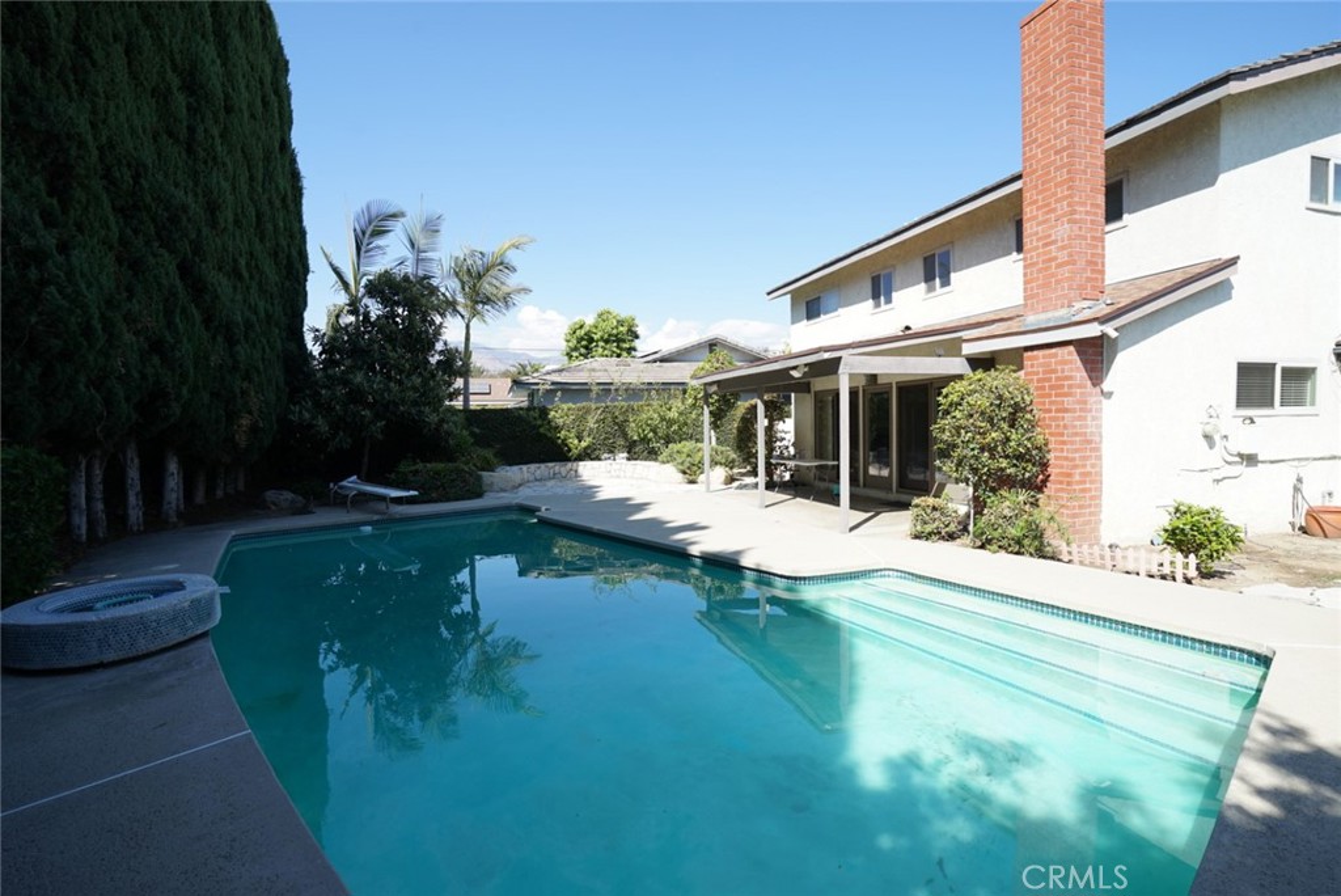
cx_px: 670
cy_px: 448
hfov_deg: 96.7
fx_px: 596
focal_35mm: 16
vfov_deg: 73.8
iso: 100
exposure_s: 1/125
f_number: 8
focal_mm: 16
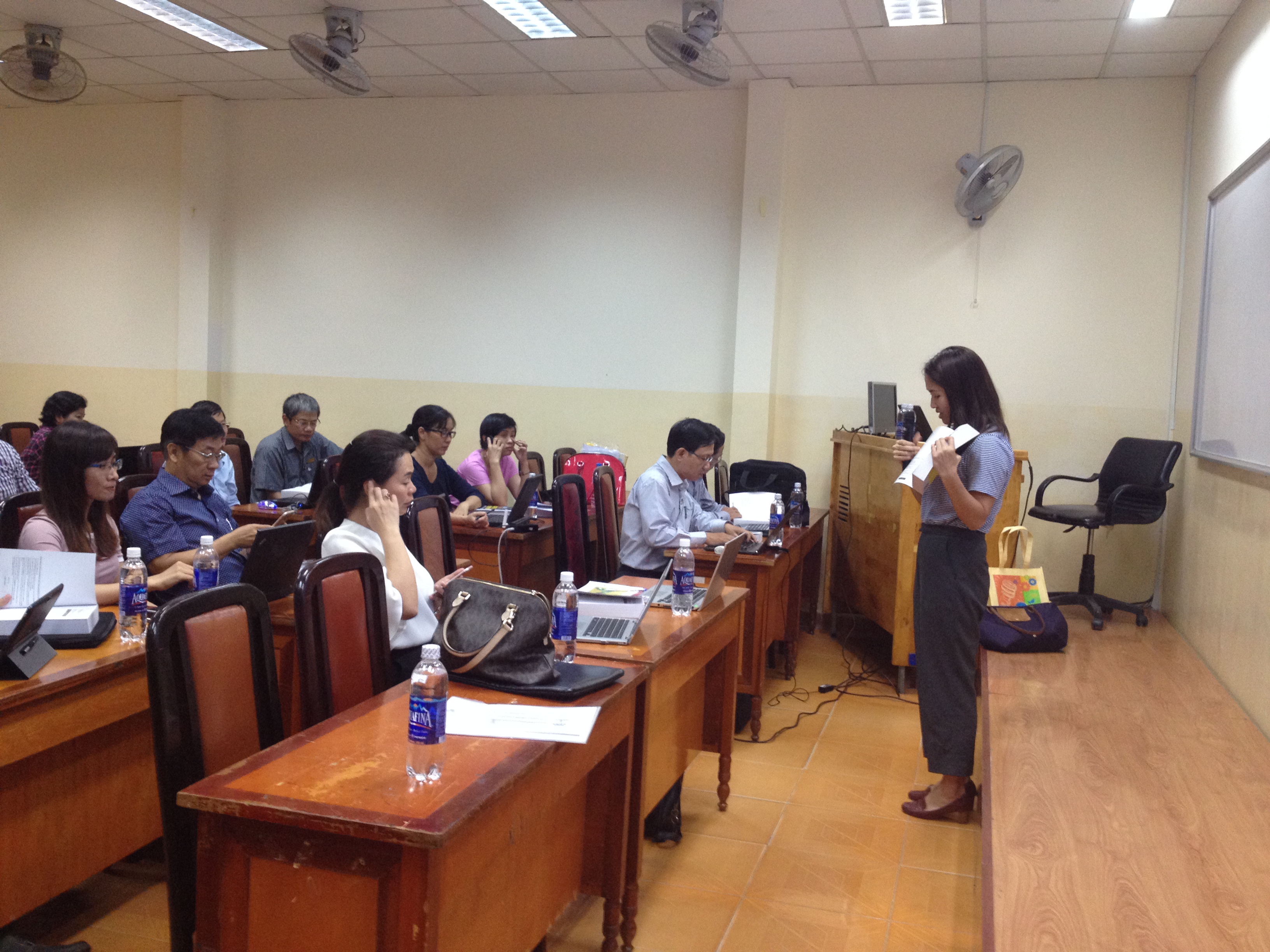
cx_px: 635
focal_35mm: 35
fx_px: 1284
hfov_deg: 52.6
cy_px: 476
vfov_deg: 40.7
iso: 125
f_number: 2.4
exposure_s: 1/20
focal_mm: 4.28
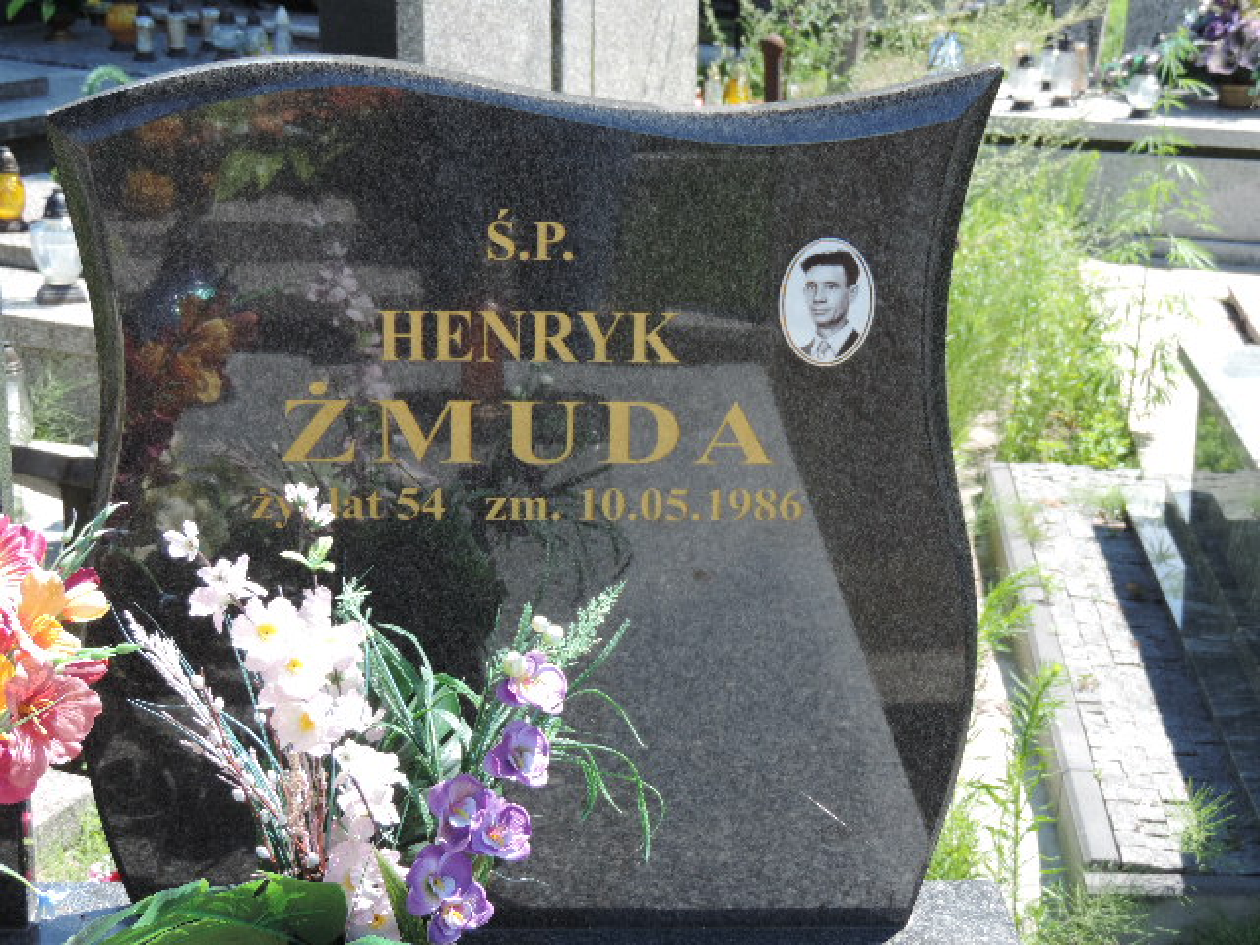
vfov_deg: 21.0
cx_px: 630
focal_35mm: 70
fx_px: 2548
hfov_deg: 27.8
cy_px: 472
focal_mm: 12.4
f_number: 3.9
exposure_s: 1/200
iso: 80
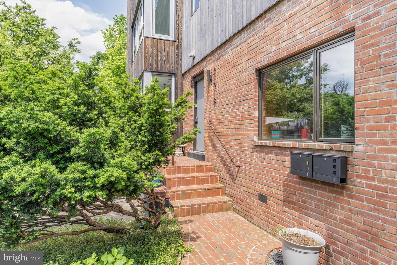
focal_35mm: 23
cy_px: 132
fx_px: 254
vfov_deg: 55.1
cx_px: 198
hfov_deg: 76.1
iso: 200
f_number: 8
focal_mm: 23
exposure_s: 1/125
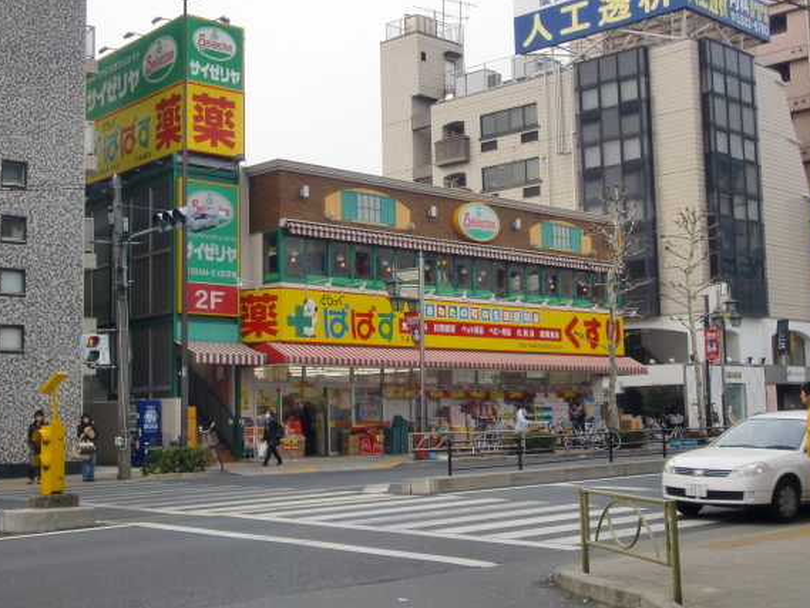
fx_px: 1264
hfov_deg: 35.5
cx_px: 390
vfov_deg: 27.0
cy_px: 268
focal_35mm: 54
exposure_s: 1/60
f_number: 10
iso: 64
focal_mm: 7.91
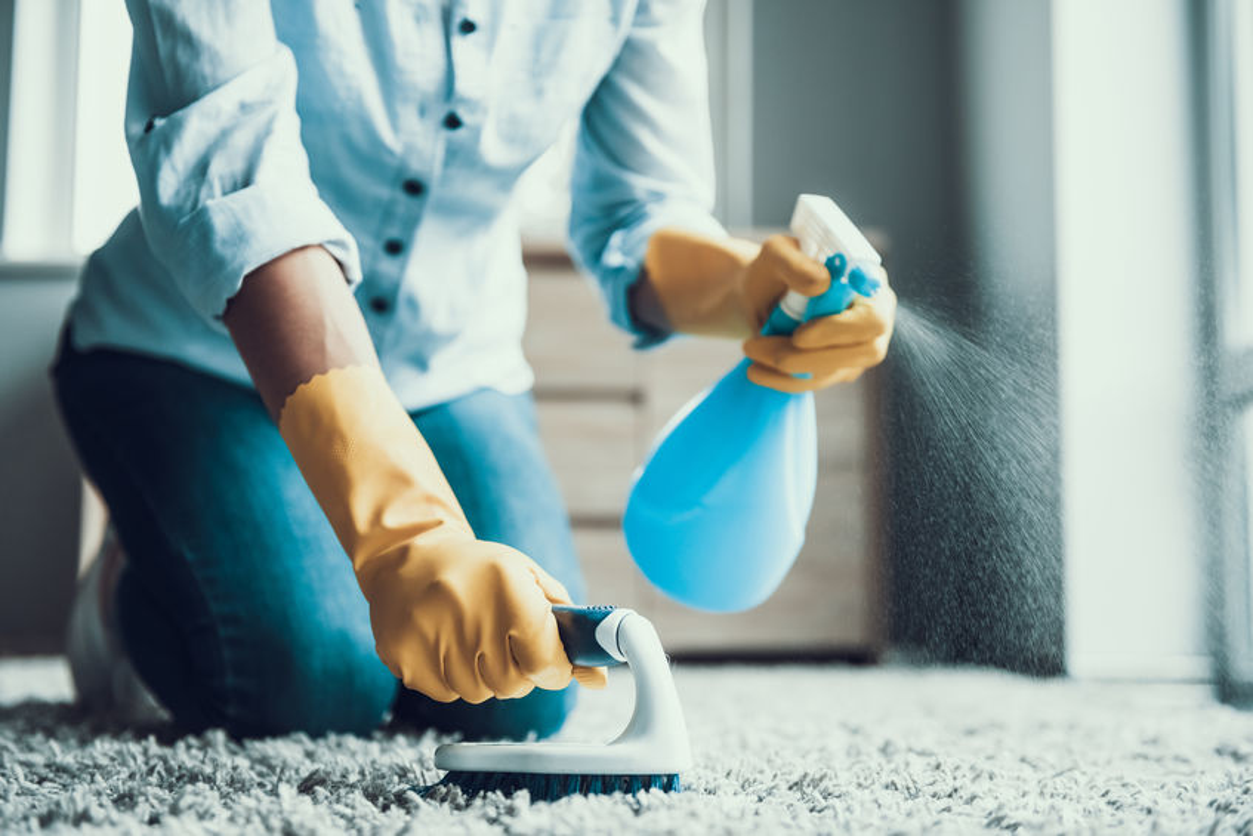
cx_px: 626
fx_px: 1671
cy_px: 418
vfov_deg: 28.1
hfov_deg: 41.1
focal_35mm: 48
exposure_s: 1/200
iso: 1000
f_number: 3.2
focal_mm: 48
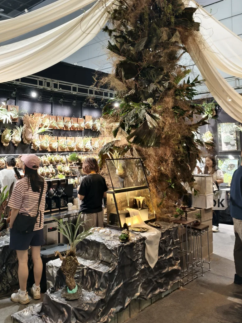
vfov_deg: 56.4
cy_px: 129
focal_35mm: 32
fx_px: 298
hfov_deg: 43.8
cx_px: 91
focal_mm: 6.54
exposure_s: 1/100
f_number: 1.57
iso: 716
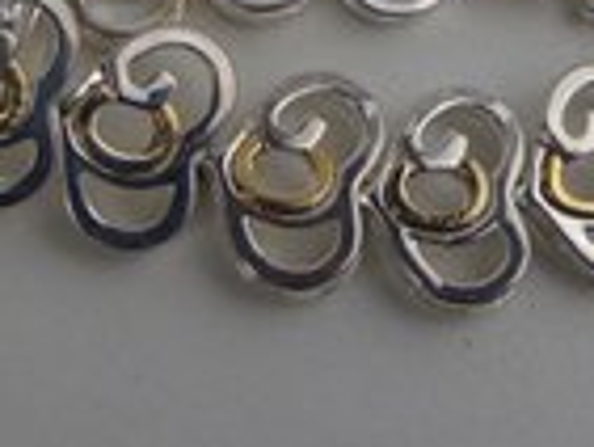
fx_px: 1546
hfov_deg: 21.7
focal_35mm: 90
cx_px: 352
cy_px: 6
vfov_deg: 16.1
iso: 125
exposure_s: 1/160
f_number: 4.7
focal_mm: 6.64
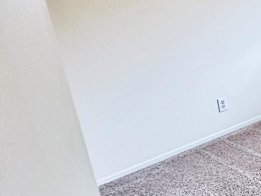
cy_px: 58
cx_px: 438
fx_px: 377
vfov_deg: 28.8
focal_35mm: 50
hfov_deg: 24.1
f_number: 2.2
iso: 160
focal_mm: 2.22
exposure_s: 1/60
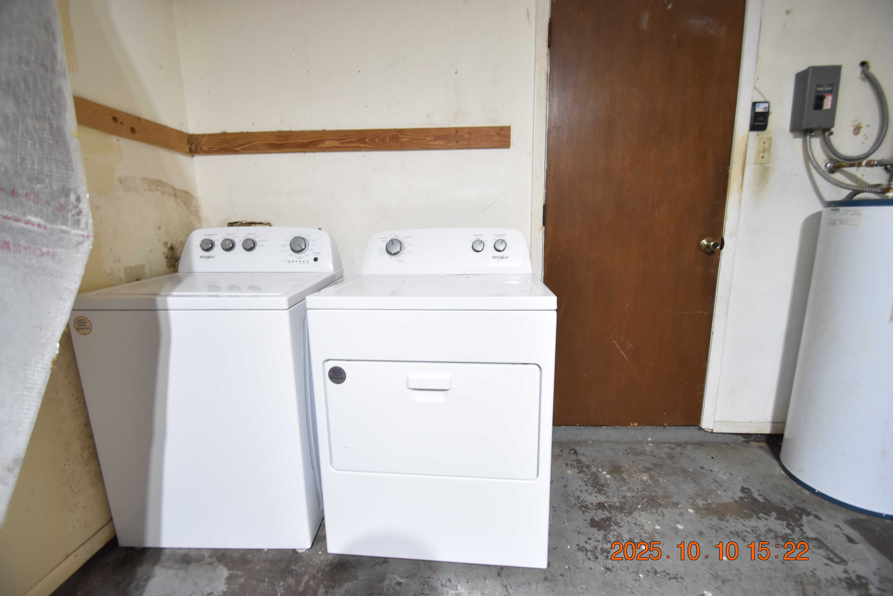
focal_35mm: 15
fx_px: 372
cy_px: 298
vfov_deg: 77.3
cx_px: 446
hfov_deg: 100.4
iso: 800
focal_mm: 10
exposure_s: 1/15
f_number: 3.5
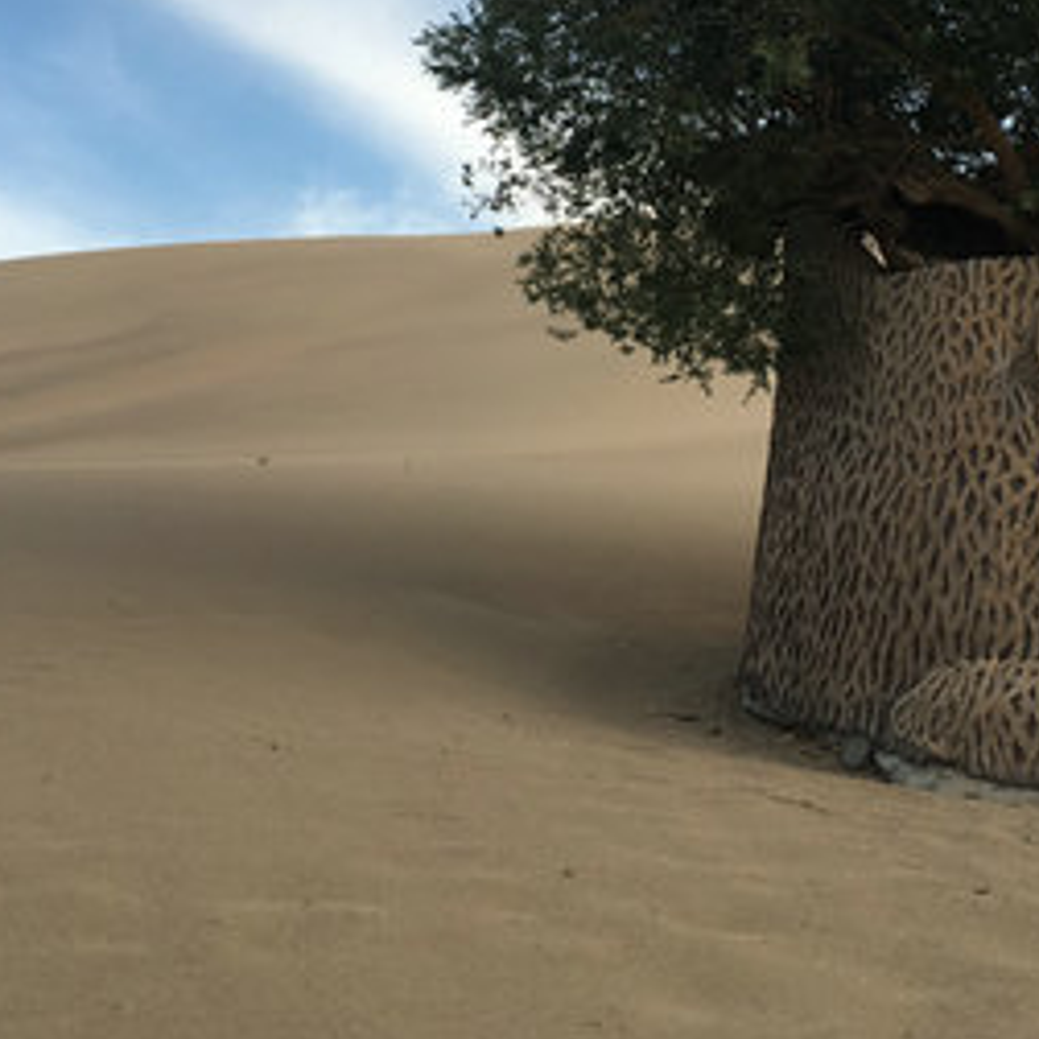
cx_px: 618
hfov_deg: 28.1
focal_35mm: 61
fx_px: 2071
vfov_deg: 27.5
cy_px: 190
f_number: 2.2
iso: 25
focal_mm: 4.15
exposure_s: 1/162
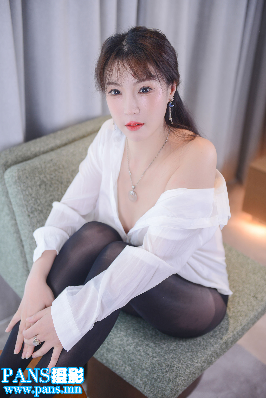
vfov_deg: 41.1
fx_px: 531
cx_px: 133
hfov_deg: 28.1
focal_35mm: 48
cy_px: 199
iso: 320
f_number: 2.8
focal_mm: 48
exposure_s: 1/100
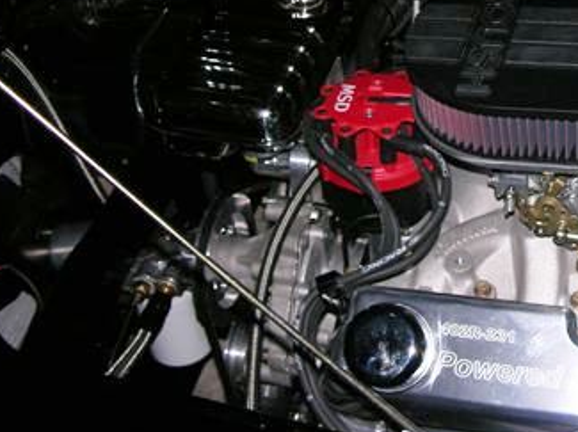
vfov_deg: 21.1
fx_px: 1151
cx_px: 486
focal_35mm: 69
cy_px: 114
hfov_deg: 27.5
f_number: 2.8
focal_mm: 8.9
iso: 50
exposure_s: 1/60.1
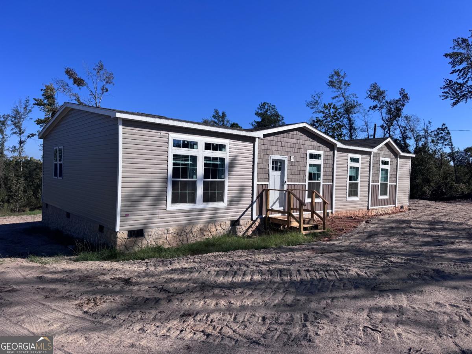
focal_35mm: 24
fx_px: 327
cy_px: 177
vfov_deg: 56.8
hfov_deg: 71.6
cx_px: 236
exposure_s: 1/7092
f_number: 1.78
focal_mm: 6.76
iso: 80
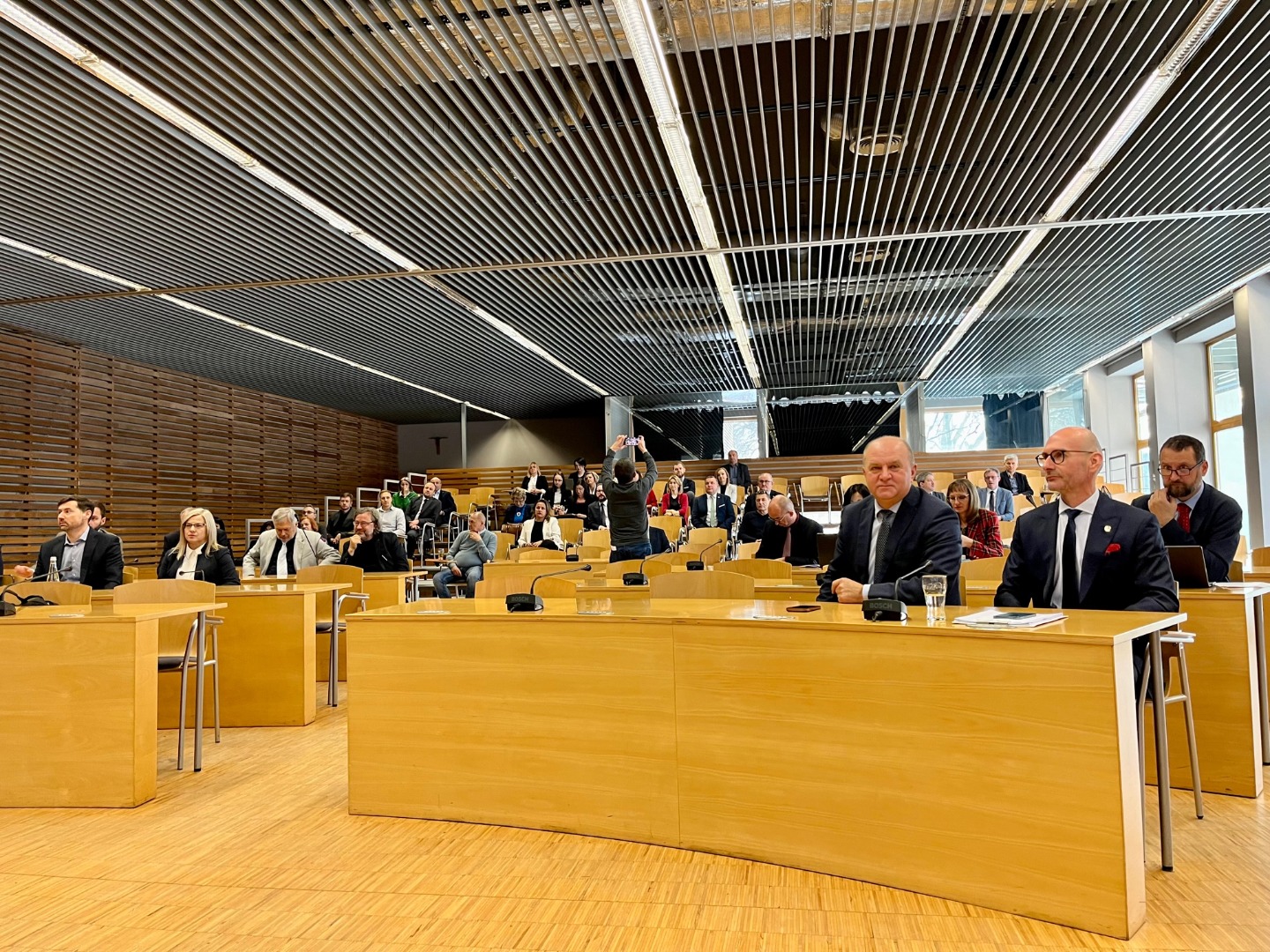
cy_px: 476
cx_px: 635
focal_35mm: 26
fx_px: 954
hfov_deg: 67.3
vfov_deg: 53.1
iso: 100
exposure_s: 1/60
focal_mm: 5.1
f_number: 1.6
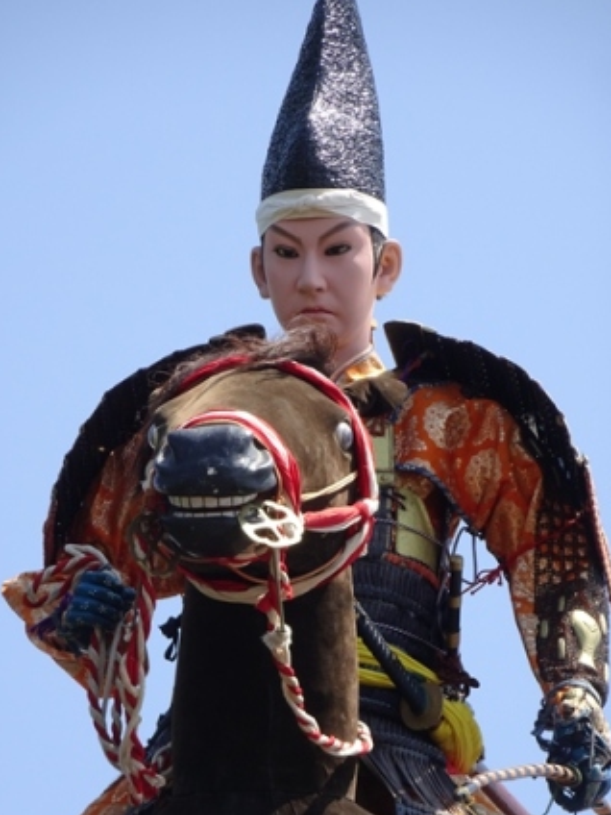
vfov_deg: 5.2
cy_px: 457
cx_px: 310
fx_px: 9014
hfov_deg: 3.9
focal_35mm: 383
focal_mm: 55.52
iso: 100
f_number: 6.3
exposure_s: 1/250
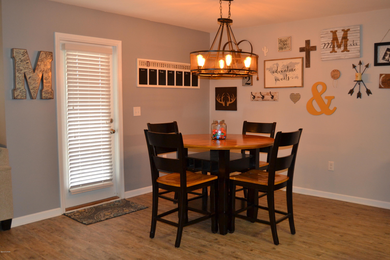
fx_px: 357
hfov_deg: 57.2
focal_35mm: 33
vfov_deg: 40.0
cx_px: 195
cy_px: 130
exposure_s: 1/60
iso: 640
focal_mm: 22
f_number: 3.5
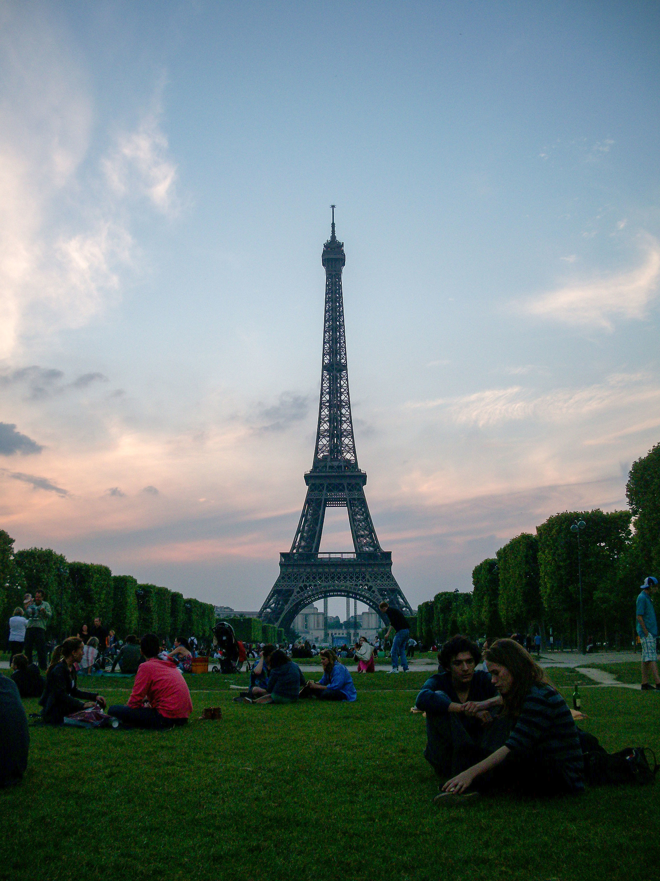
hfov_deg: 40.7
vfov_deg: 52.6
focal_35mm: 35
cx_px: 330
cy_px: 440
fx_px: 890
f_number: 3.1
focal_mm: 6.3
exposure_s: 1/200
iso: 80
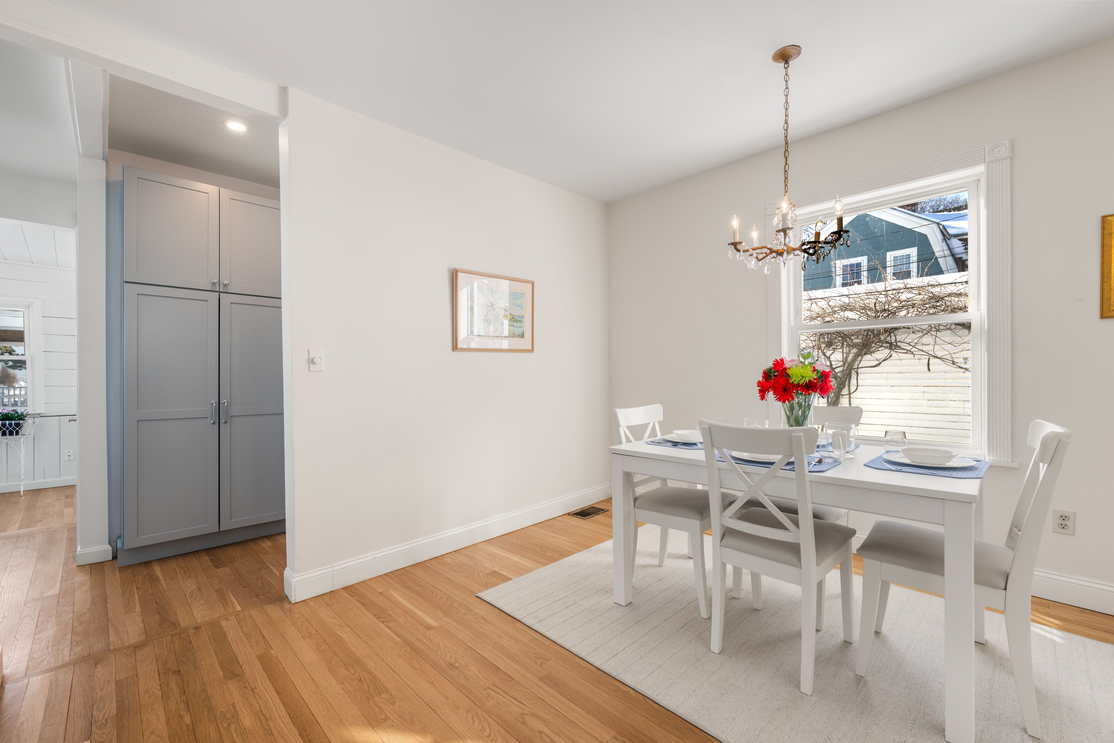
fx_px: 464
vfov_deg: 77.3
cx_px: 557
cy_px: 372
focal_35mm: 15
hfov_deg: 100.4
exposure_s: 1/20
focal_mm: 15
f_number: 8
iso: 400
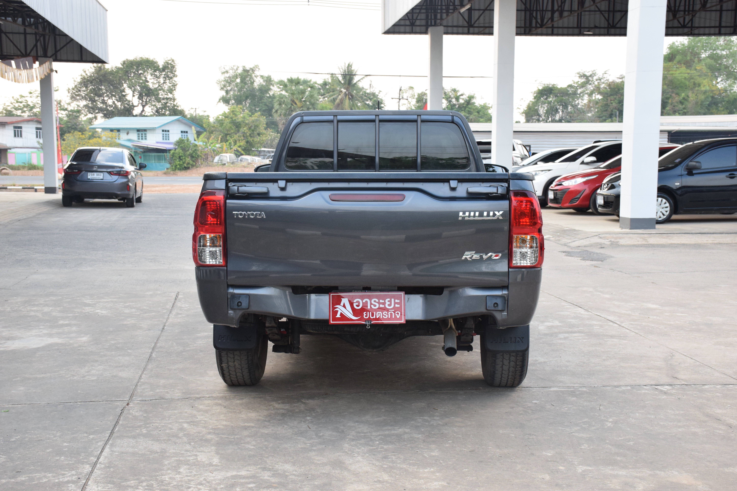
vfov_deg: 26.5
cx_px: 368
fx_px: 1044
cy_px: 246
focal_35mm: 51
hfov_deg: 38.9
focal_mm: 34
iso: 1000
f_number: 8
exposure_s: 1/250
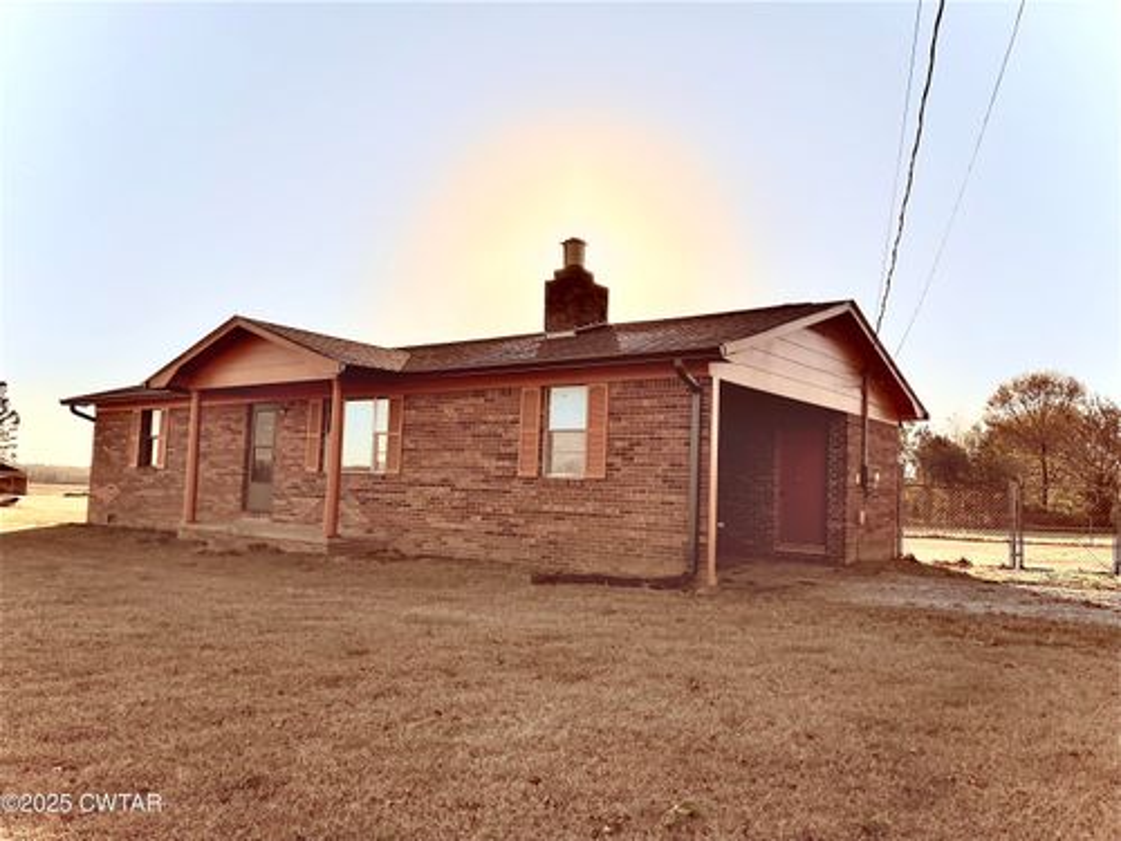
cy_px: 420
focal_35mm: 26
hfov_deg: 67.3
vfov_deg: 53.1
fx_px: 842
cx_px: 560
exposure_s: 1/5348
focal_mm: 5.96
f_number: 1.6
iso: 50
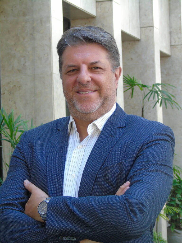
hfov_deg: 13.7
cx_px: 91
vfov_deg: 18.2
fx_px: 757
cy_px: 122
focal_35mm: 108
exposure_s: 1/30
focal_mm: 19
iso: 200
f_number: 4.4
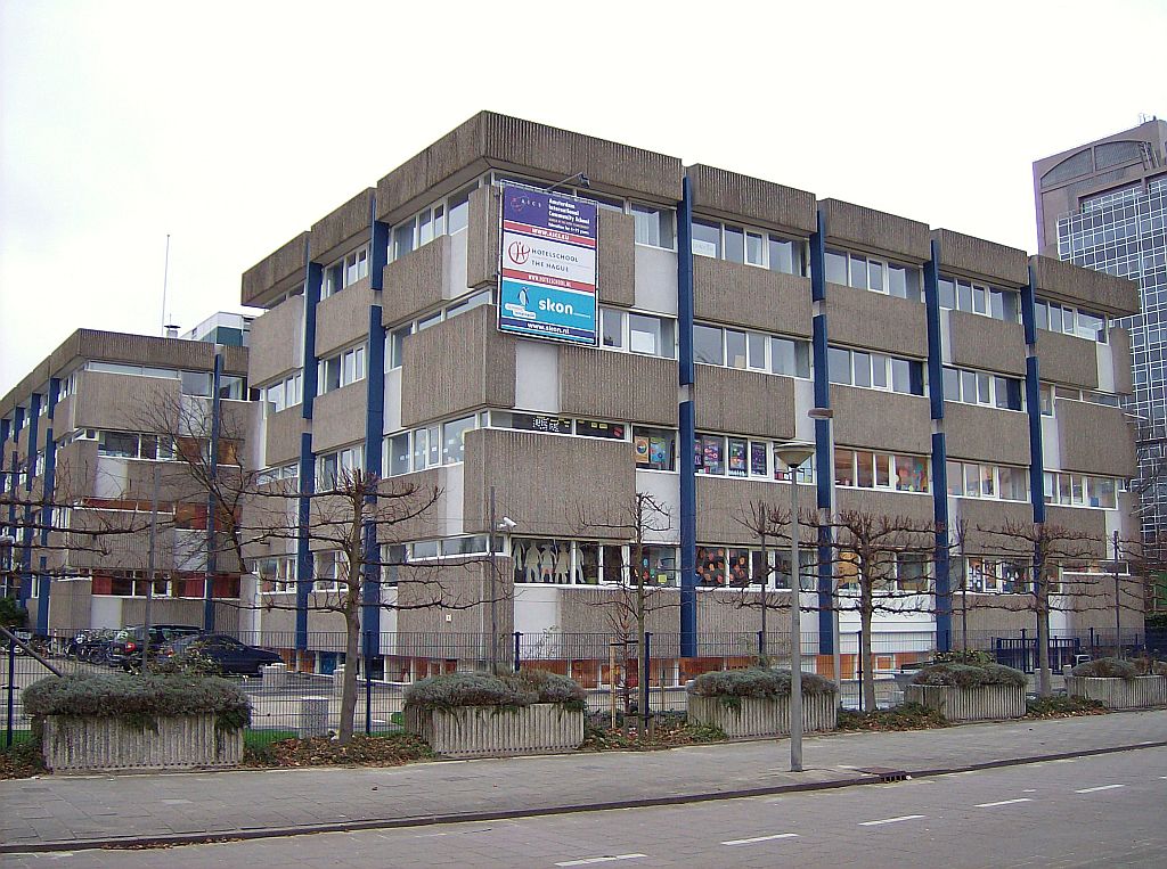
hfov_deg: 51.5
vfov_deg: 39.5
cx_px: 584
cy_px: 434
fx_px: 1211
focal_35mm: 36
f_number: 2.8
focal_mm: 6
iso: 100
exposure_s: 1/124
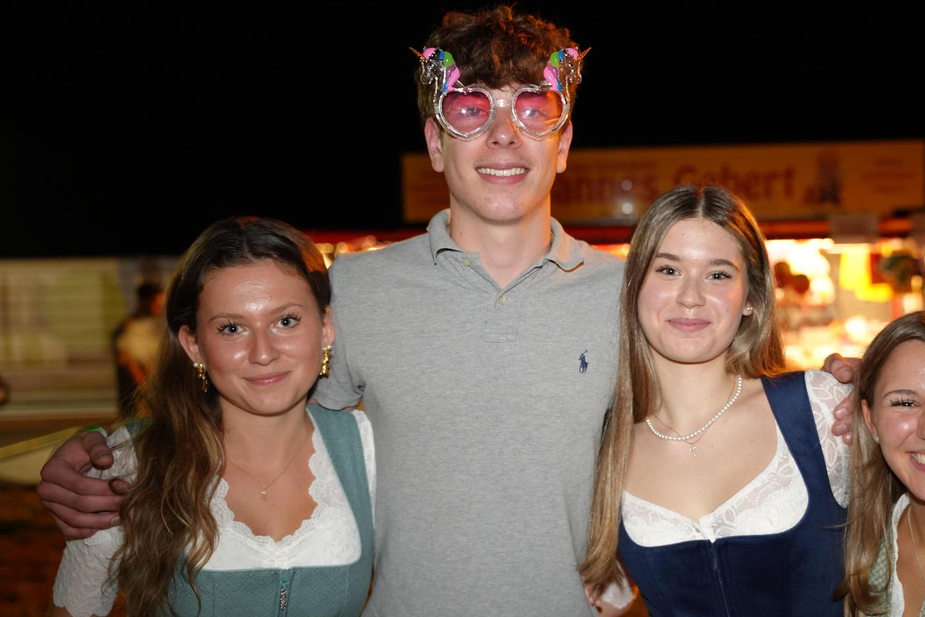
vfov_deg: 25.7
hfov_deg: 37.5
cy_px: 331
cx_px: 587
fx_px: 1351
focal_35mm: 53
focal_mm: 37.4
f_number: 2.8
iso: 2000
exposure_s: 1/80
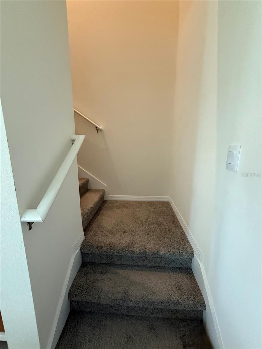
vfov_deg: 102.1
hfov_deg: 85.7
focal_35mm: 14
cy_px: 174
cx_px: 131
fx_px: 141
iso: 640
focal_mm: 2.22
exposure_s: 1/60
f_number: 2.2
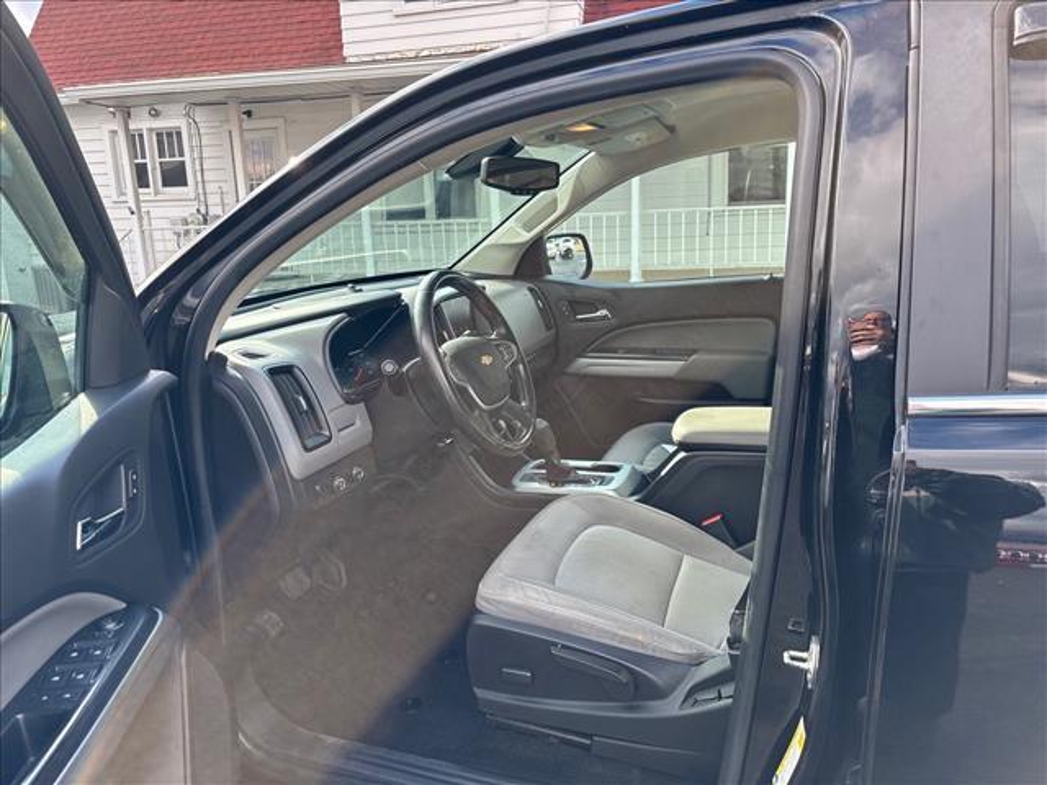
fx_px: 786
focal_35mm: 26
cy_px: 392
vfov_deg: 53.1
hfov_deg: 67.3
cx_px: 524
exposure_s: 1/361
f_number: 1.6
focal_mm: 5.96
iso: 50
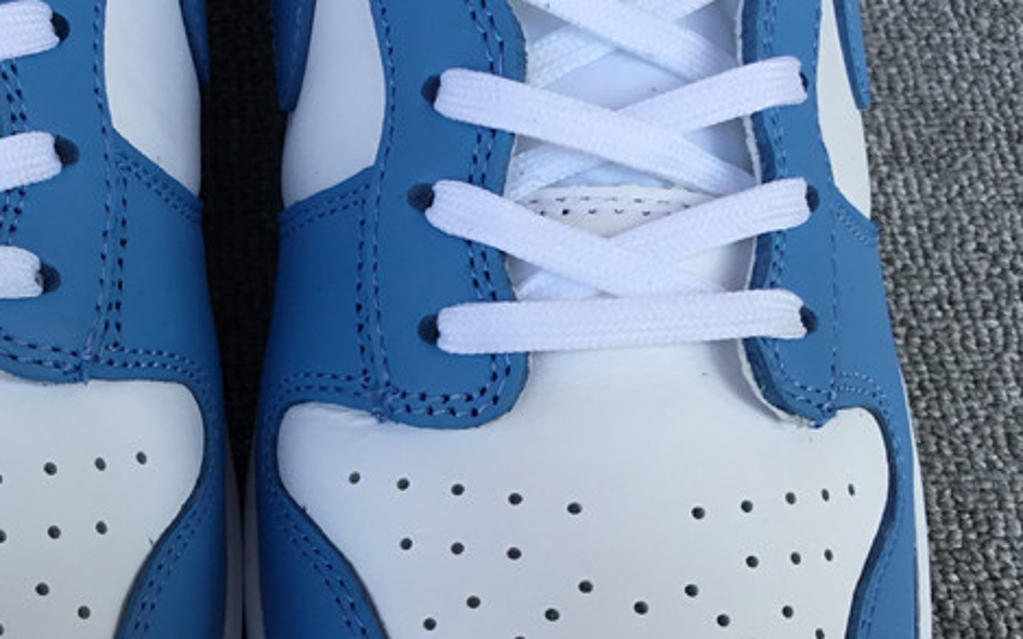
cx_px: 201
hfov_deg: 31.6
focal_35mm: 63
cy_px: 474
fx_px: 1756
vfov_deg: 20.5
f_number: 2.4
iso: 25
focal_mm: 3.3
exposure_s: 1/372
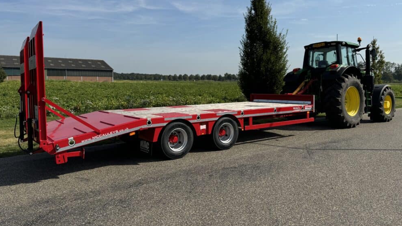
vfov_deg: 42.8
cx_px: 205
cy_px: 96
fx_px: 288
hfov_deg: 69.9
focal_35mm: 27
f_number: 1.78
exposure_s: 1/5814
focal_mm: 6.76
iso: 80
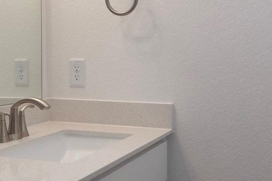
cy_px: 56
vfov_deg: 12.9
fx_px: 801
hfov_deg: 19.3
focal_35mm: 106
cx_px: 138
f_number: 8
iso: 400
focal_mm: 24
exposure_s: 1/80
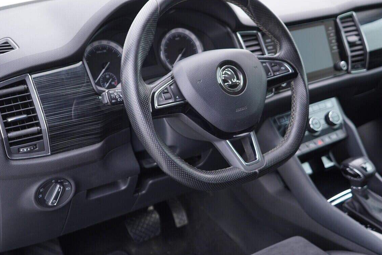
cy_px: 122
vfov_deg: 29.2
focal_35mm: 46
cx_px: 219
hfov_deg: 42.6
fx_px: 488
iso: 320
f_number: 2.8
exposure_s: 1/40
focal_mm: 24
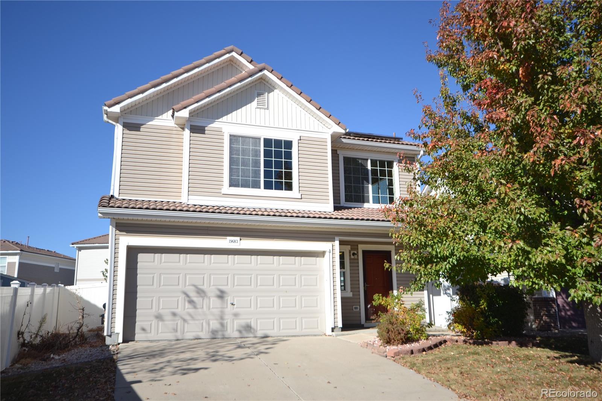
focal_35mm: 30
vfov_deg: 43.6
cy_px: 200
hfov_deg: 61.9
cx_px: 301
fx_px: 502
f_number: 6.3
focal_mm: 20
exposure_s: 1/320
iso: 100
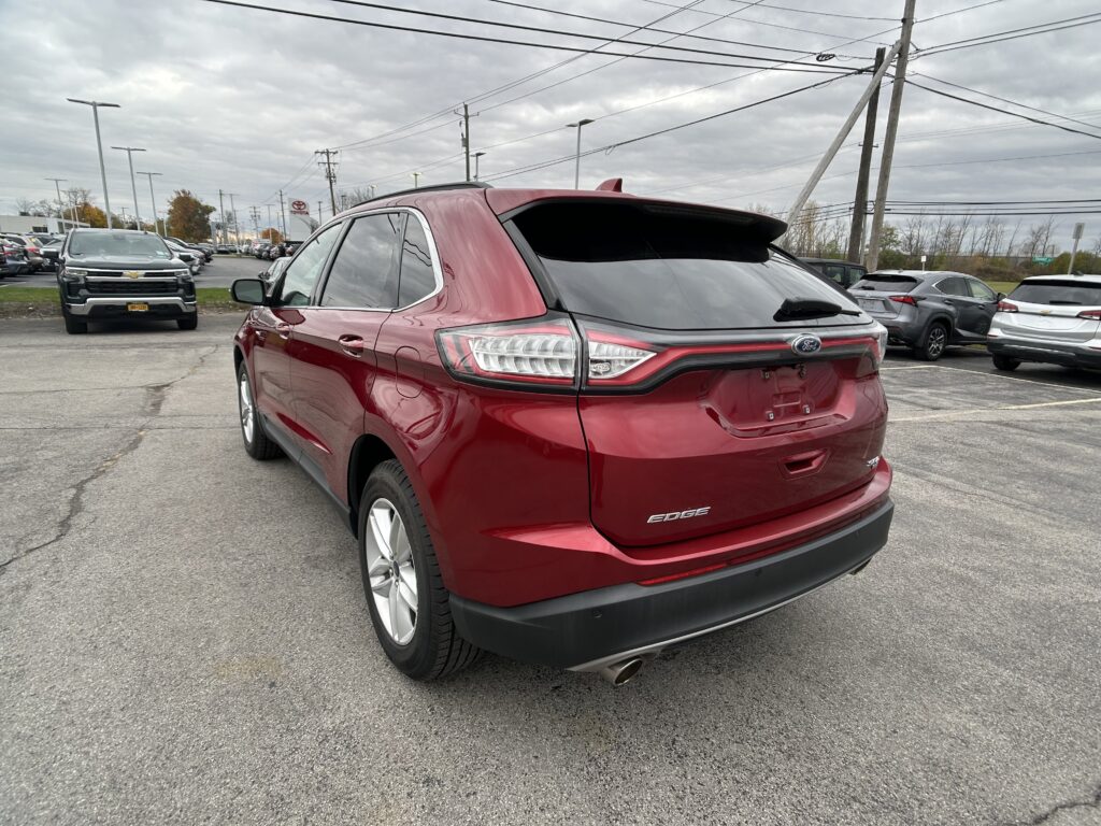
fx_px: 827
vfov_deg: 53.1
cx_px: 550
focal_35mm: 26
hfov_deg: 67.3
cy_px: 413
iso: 50
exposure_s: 1/646
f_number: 1.5
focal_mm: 5.7
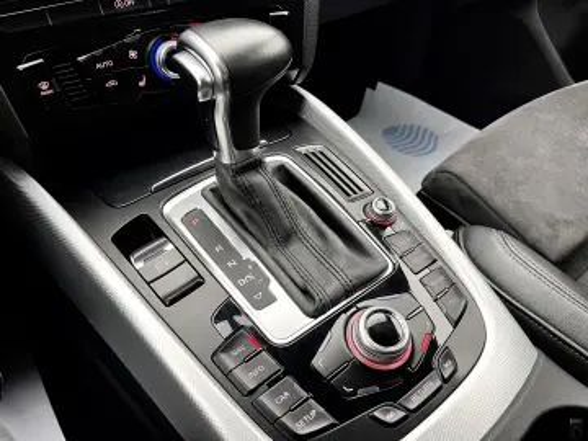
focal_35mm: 26
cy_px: 220
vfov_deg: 53.1
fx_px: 442
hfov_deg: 67.3
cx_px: 294
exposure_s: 1/50
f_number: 1.6
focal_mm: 5.1
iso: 100
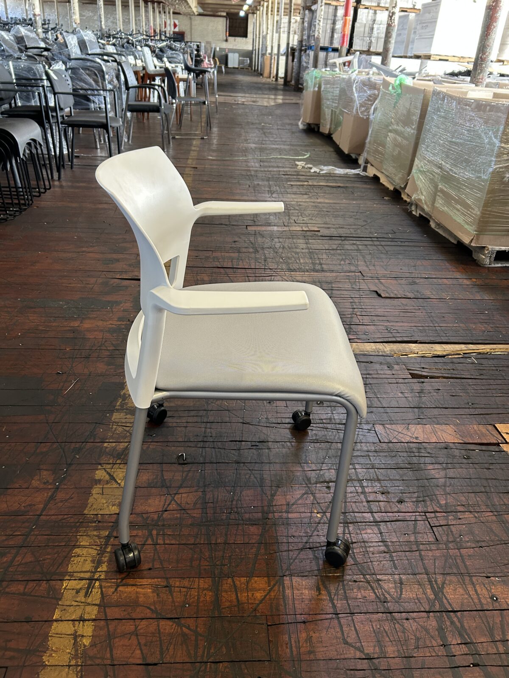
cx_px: 254
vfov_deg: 67.3
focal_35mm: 26
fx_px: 510
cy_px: 339
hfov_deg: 53.1
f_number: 1.5
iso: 200
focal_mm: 5.7
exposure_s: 1/60
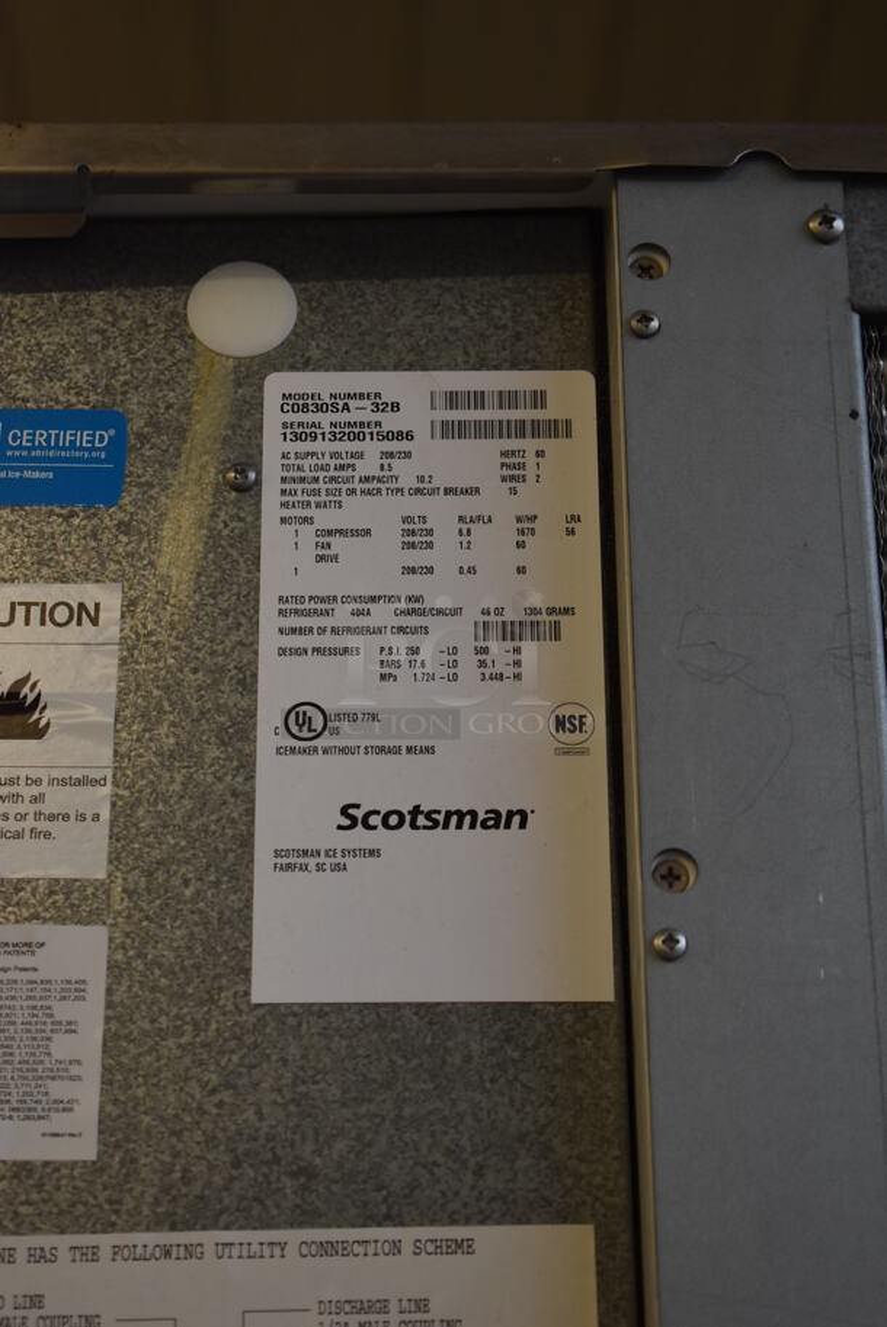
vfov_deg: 24.6
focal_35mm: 82
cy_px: 664
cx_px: 444
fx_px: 3044
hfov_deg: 16.6
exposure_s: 1/160
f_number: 5.6
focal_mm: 55
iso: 800
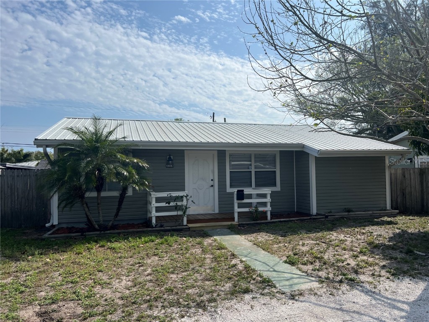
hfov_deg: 67.3
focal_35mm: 26
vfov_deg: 53.1
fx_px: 322
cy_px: 161
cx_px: 214
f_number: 1.5
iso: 50
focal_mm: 5.7
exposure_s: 1/9434
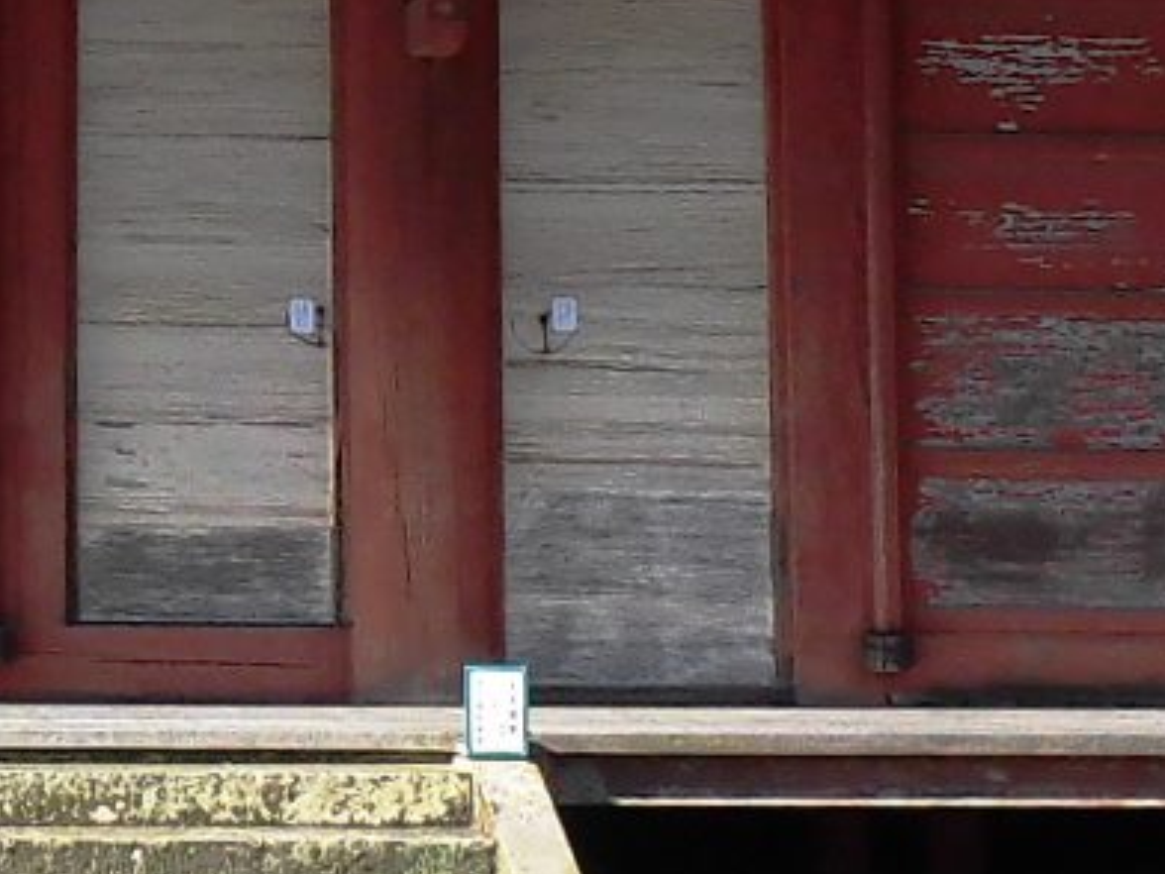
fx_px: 4745
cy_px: -199
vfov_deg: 10.3
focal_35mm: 141
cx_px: -386
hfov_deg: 13.4
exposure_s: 1/800
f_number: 3.1
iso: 100
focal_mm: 4.3
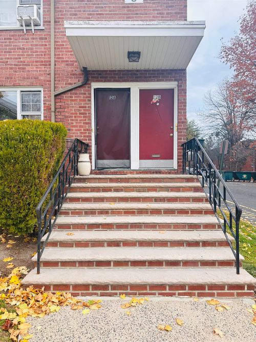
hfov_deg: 56.8
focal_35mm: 24
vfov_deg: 71.6
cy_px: 171
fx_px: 237
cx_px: 128
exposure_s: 1/829
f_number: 1.78
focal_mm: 6.86
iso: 80
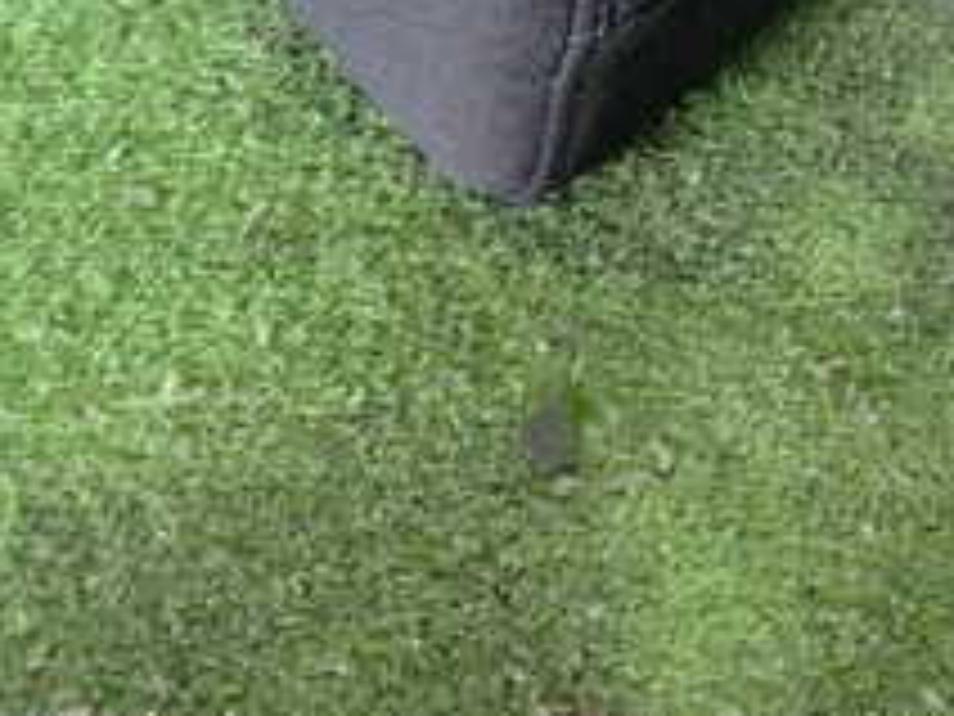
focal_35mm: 85
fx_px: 2343
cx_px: 1017
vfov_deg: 16.6
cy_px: -149
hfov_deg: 21.9
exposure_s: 1/30
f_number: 2.3
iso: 640
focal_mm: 5.4
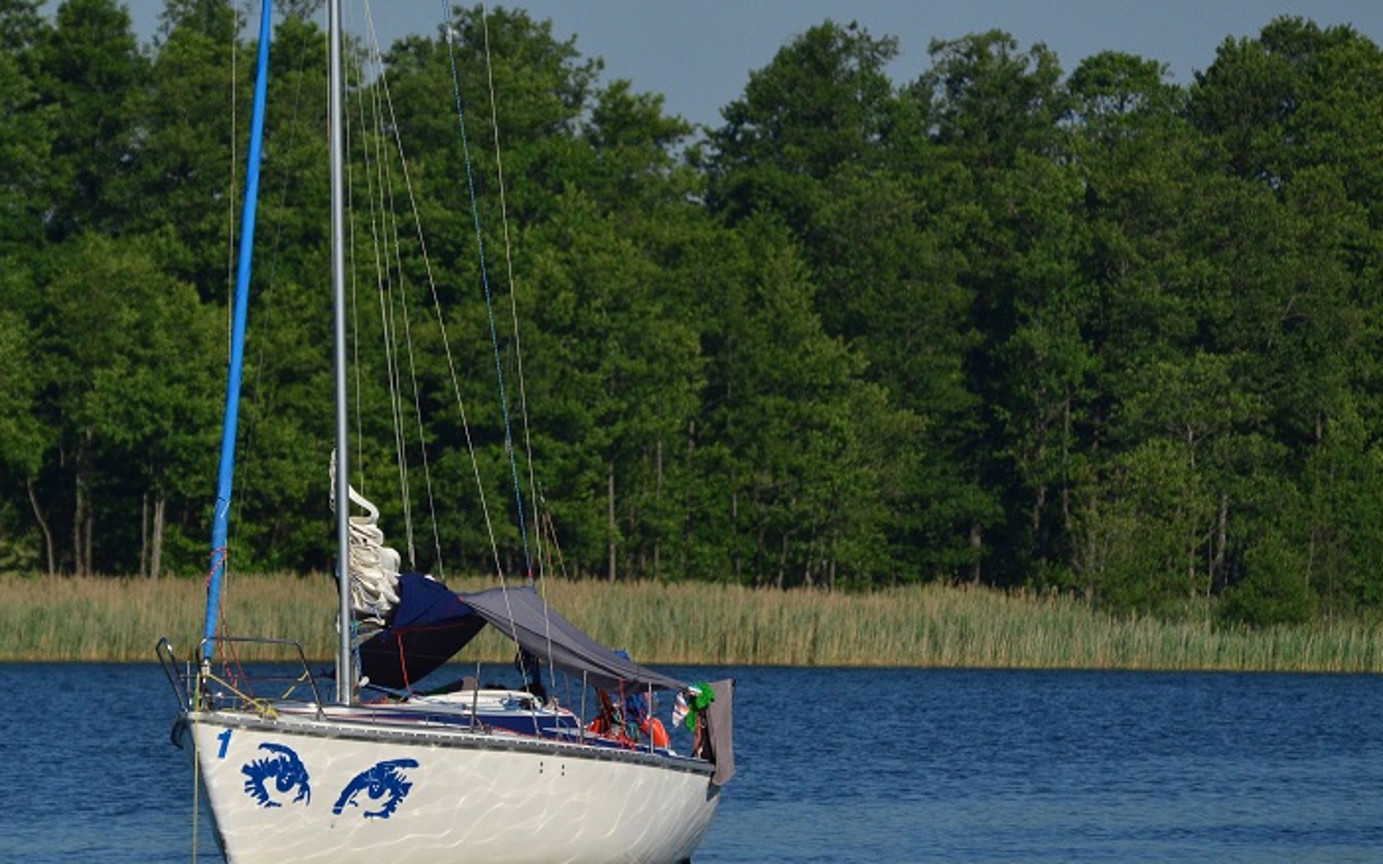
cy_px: 353
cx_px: 511
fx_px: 19673
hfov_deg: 4.0
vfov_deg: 2.5
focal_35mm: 522
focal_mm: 240
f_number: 5.3
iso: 500
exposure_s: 1/8000
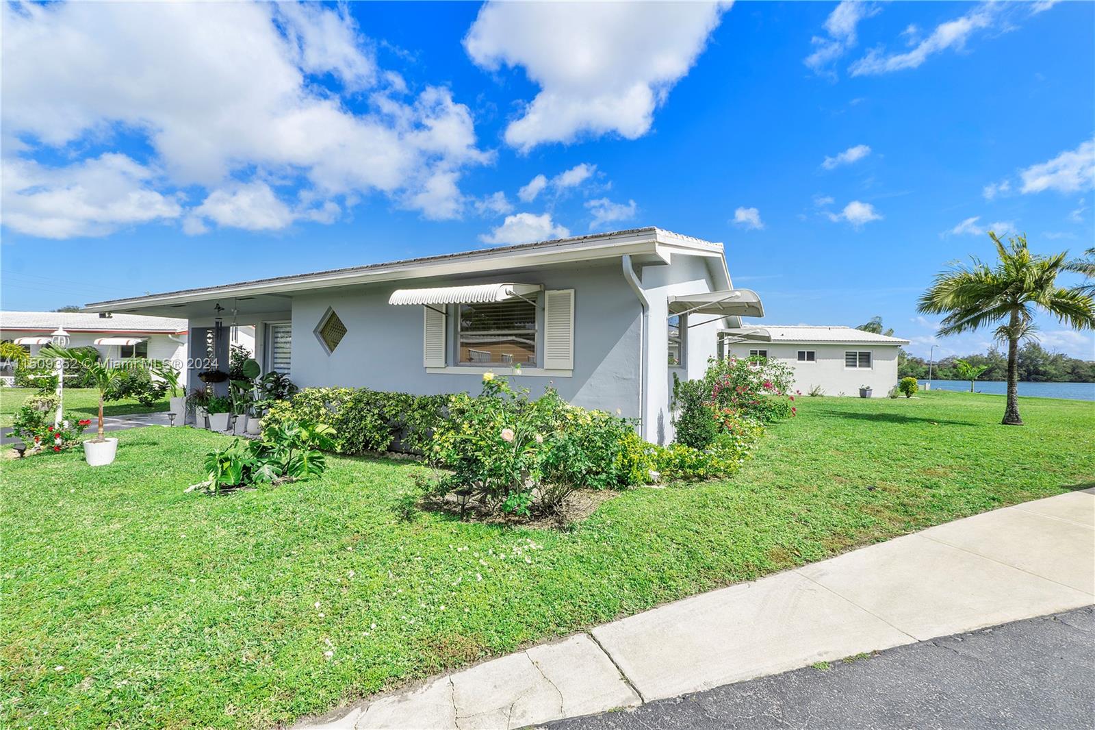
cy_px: 365
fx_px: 456
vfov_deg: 77.3
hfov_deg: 100.4
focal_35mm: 15
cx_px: 548
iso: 100
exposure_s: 1/200
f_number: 11
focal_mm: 10
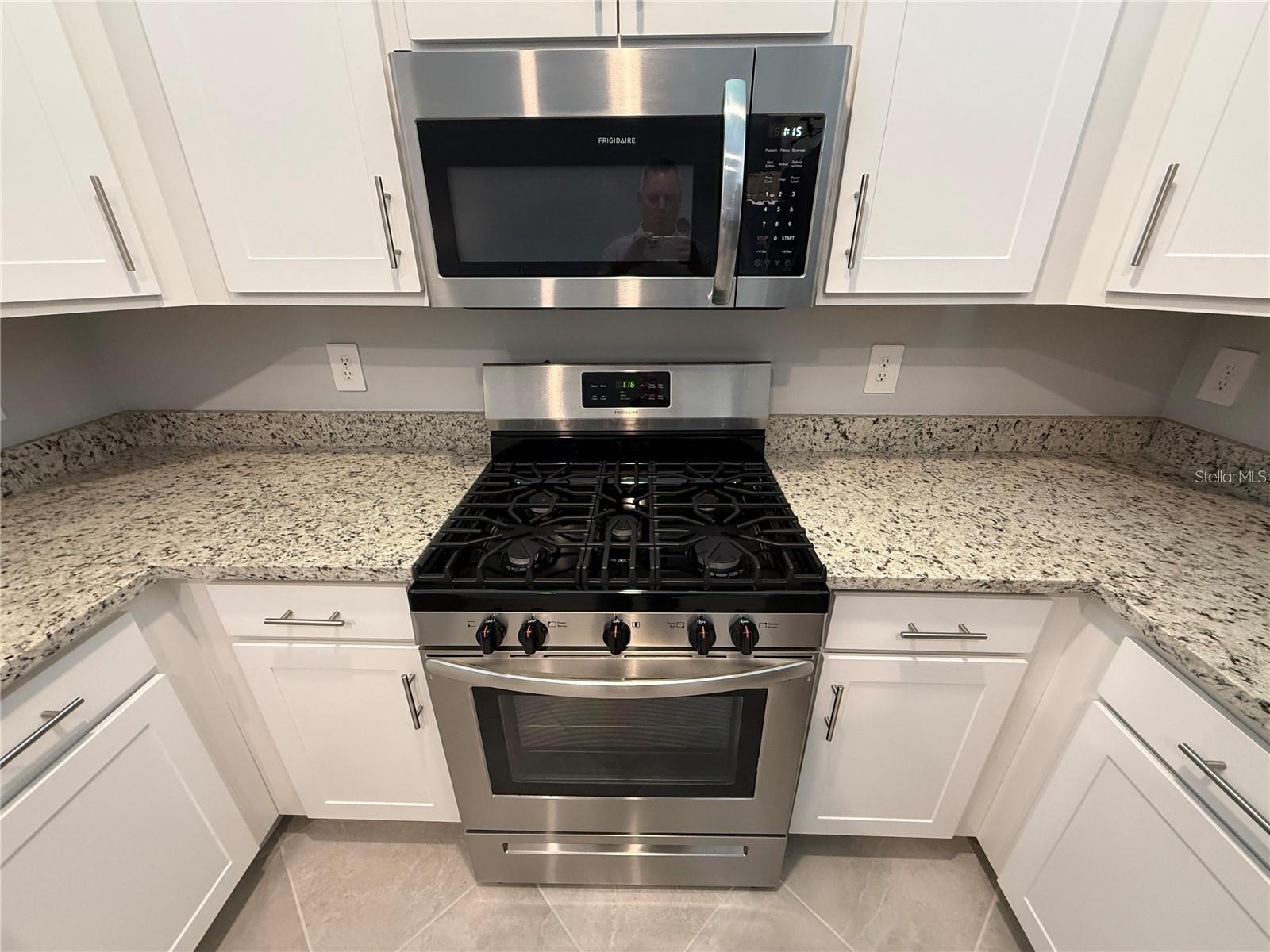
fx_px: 514
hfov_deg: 102.1
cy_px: 476
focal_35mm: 14
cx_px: 635
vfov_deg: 85.7
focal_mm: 2.22
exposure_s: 1/60
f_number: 2.2
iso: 500
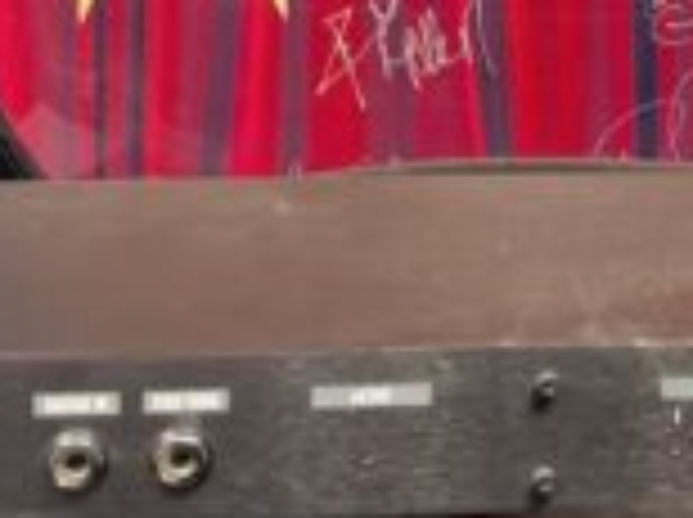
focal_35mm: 82
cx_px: 490
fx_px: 1639
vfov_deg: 17.4
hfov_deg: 23.7
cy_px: -47
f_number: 1.8
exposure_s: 1/40
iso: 320
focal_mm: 3.99
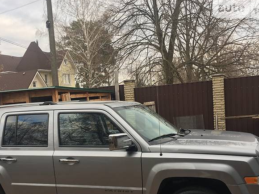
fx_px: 299
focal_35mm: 40
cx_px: 105
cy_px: 127
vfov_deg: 35.7
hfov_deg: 46.6
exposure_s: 1/100
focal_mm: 4.2
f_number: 2.2
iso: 32
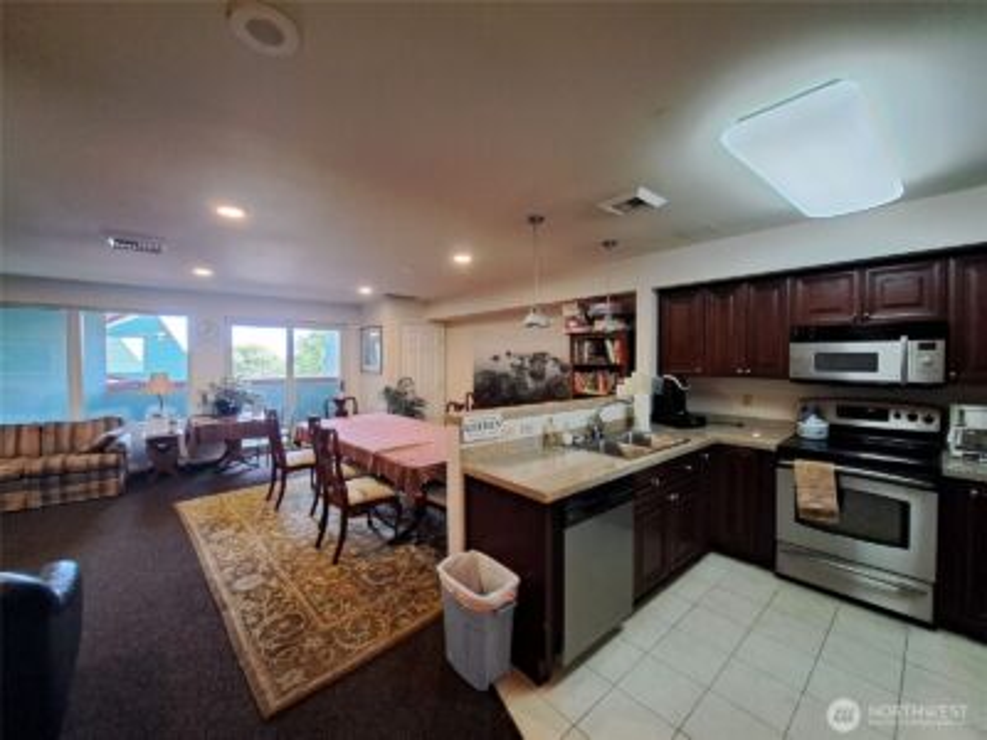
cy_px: 370
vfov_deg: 89.9
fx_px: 371
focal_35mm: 13
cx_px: 494
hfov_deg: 106.2
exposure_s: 1/50
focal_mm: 1.74
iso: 250
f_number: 2.2
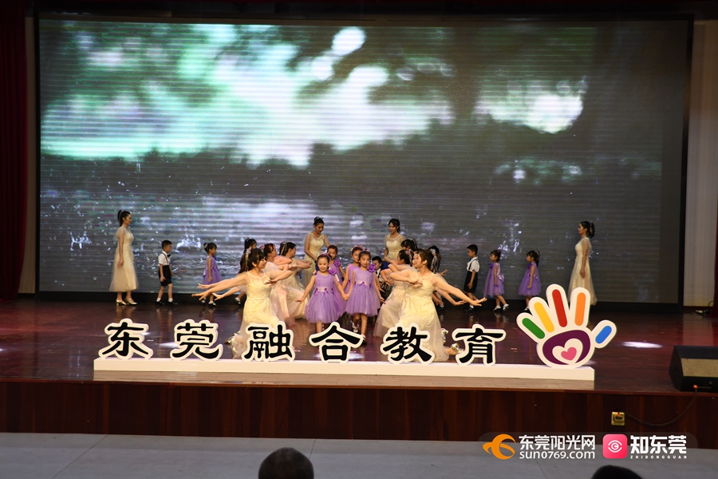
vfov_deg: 28.1
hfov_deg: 41.1
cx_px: 359
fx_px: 957
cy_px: 240
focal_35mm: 48
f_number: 4
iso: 500
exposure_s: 1/80
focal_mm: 32
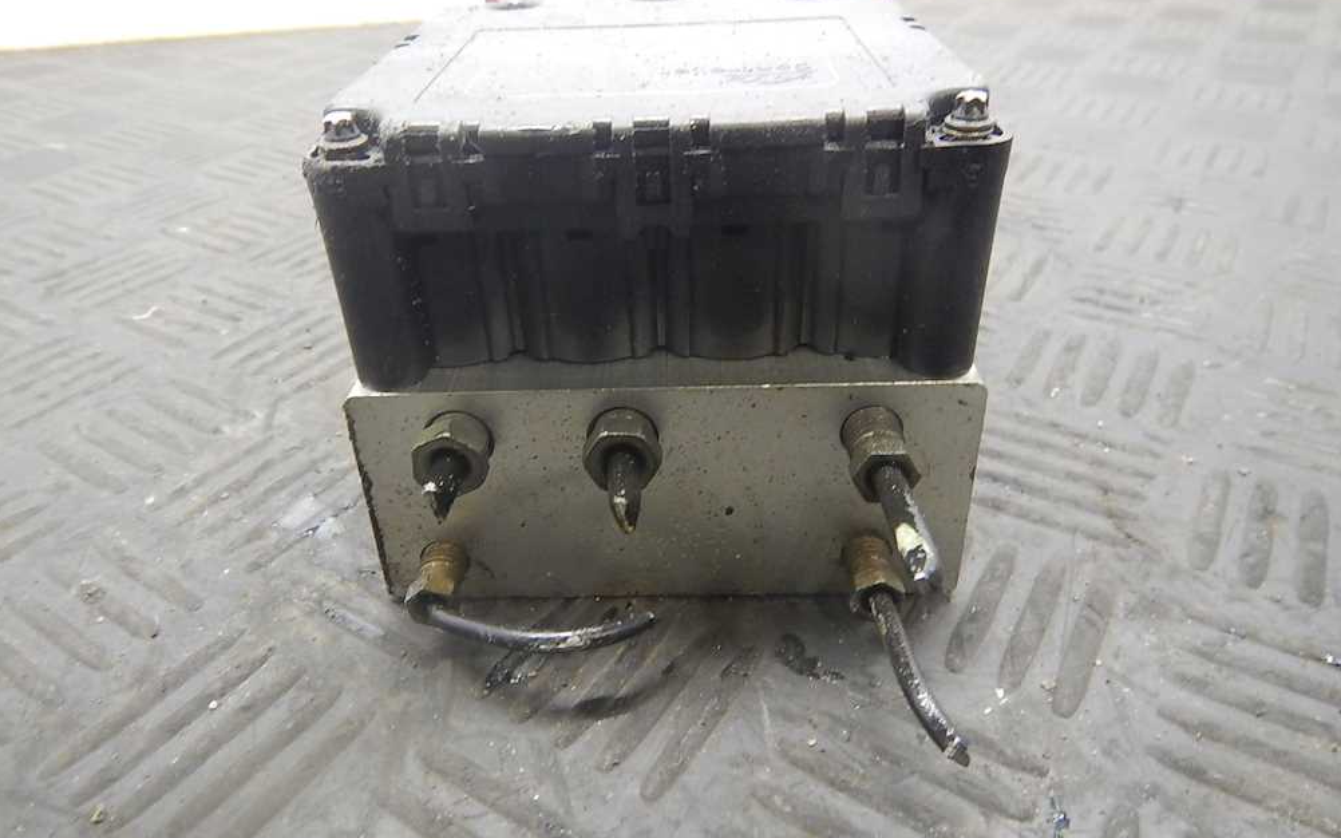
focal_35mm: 26
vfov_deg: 47.5
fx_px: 950
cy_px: 388
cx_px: 657
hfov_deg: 70.4
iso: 400
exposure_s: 1/15
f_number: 2.8
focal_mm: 4.3
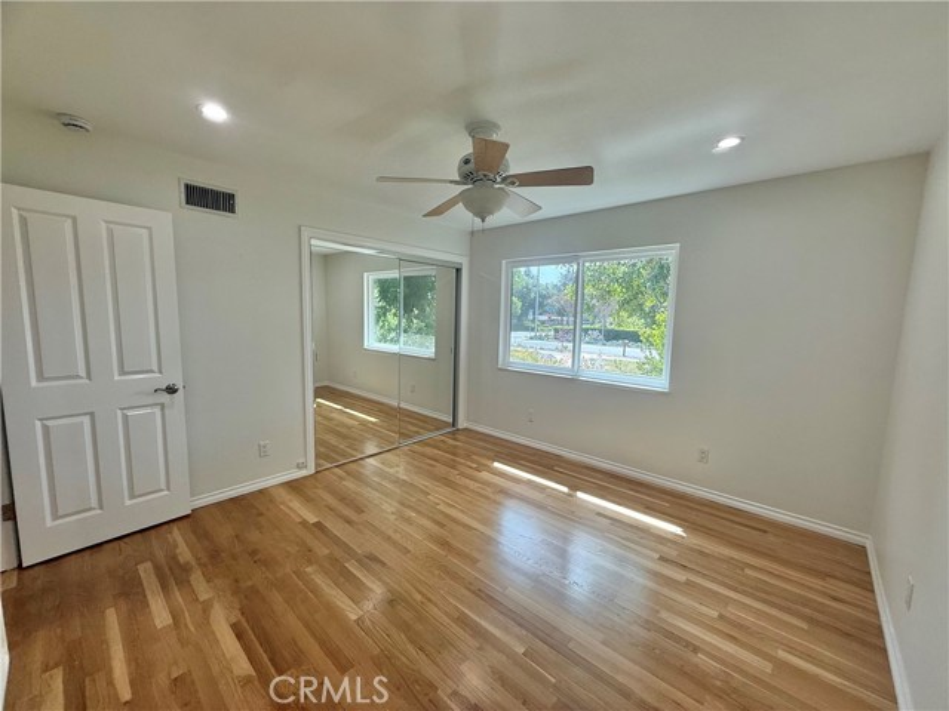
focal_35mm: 14
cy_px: 356
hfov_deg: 102.1
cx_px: 474
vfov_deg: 85.7
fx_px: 384
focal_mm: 2.22
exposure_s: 1/133
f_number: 2.2
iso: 64
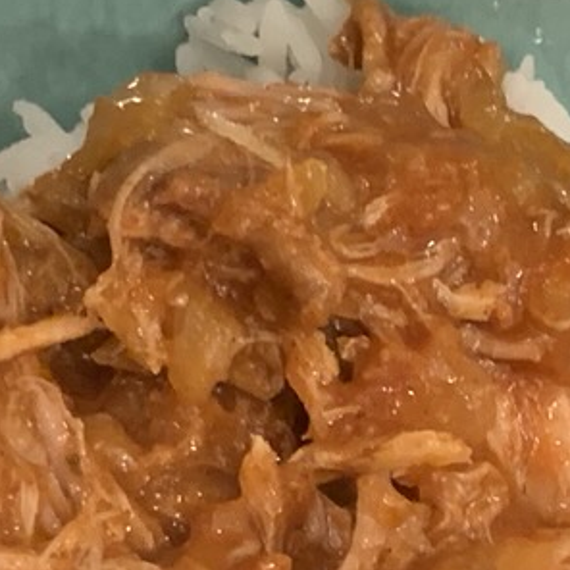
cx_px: 358
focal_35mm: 159
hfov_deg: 11.0
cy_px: 620
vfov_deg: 10.9
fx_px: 2962
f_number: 1.8
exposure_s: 1/60
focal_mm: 4.25
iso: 250
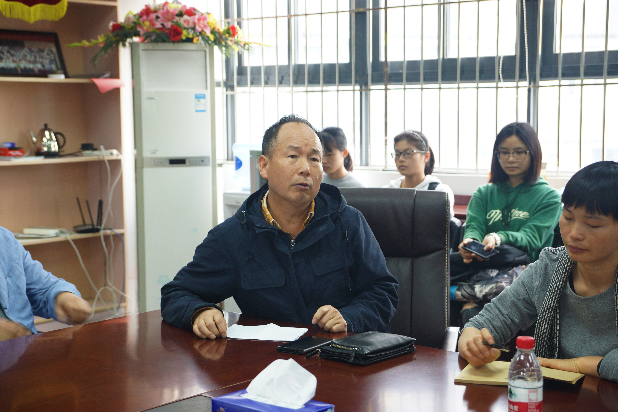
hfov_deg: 57.2
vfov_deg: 40.0
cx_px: 309
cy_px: 206
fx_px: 566
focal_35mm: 33
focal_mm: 22
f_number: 4
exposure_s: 1/60
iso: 500
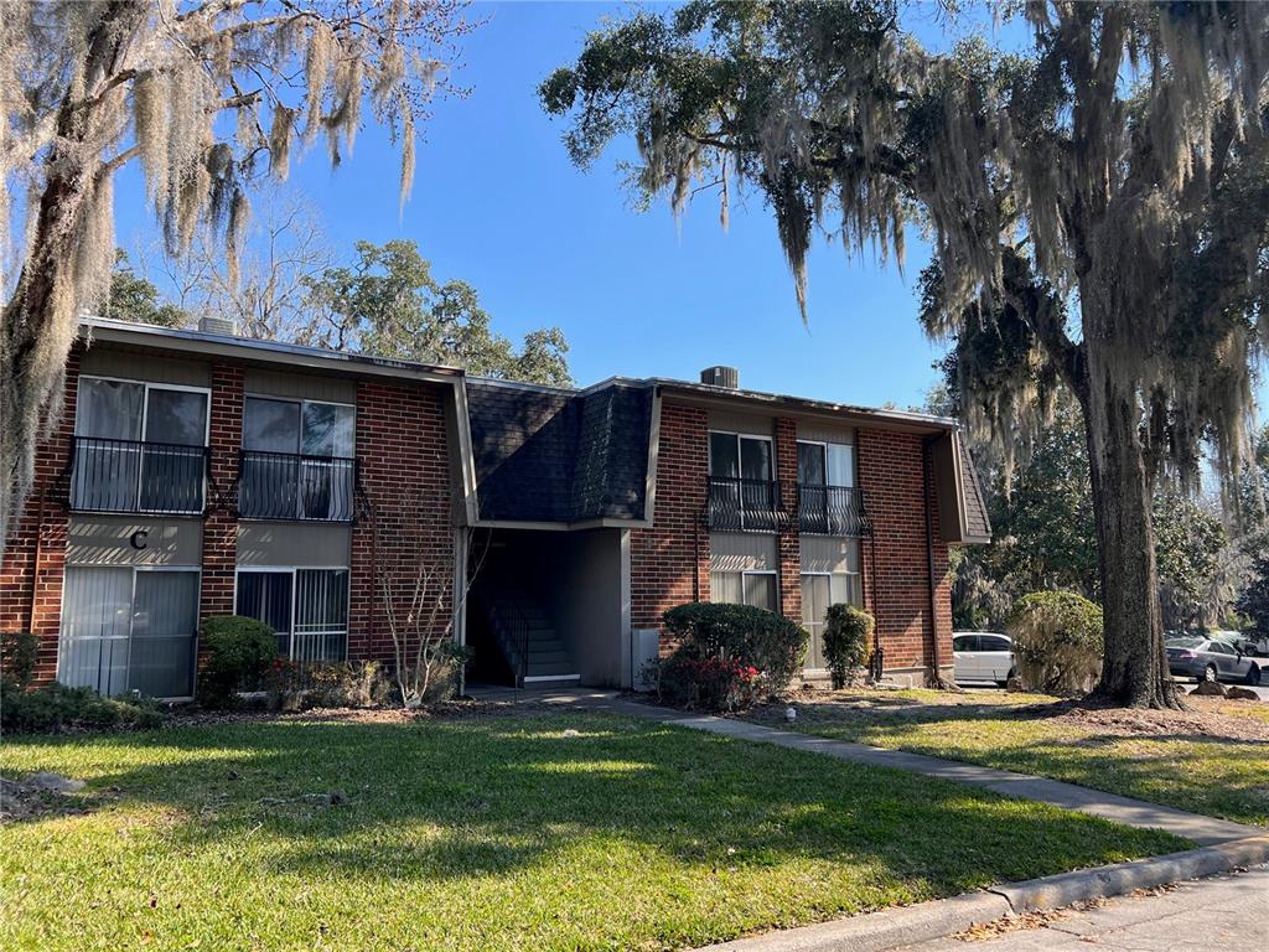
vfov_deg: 53.1
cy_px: 476
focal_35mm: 26
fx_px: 953
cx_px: 634
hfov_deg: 67.3
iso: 50
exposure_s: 1/1575
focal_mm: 5.7
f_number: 1.5
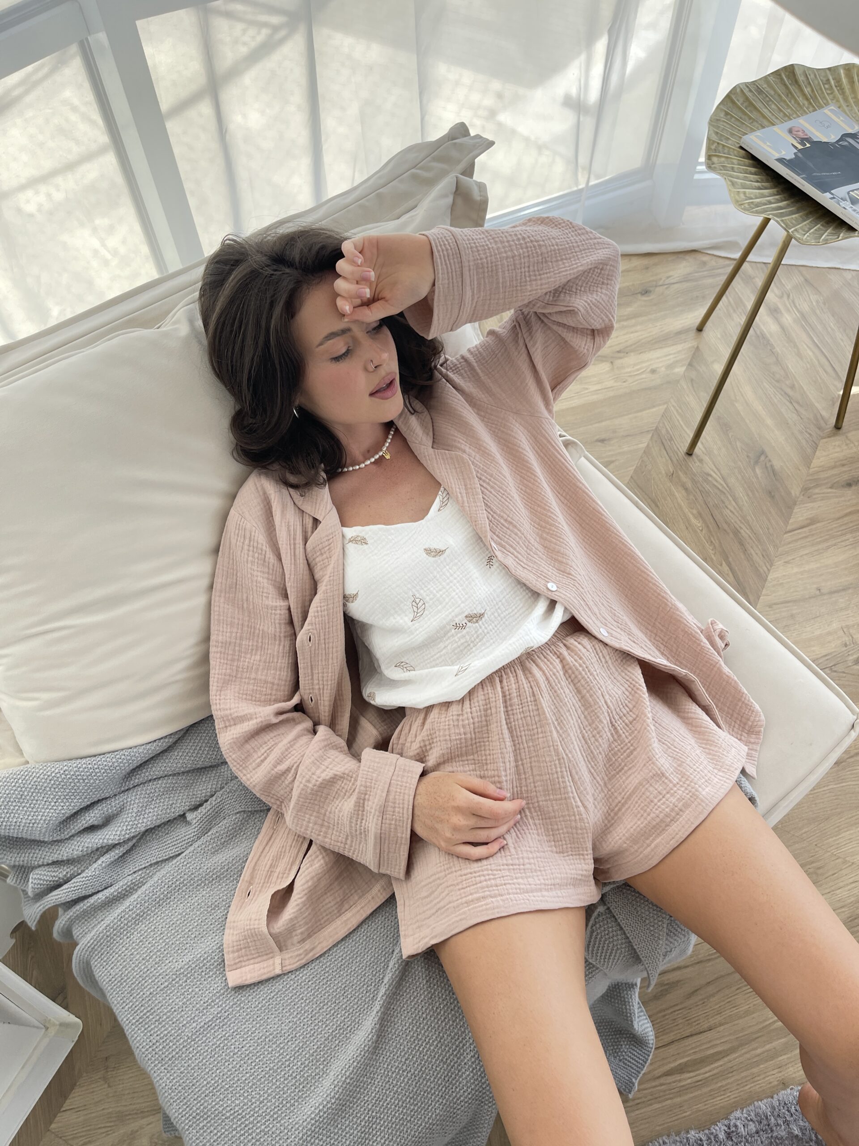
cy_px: 573
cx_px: 430
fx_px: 827
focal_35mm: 25
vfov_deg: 69.4
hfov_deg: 54.9
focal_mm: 5.1
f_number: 1.6
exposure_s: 1/377
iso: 32
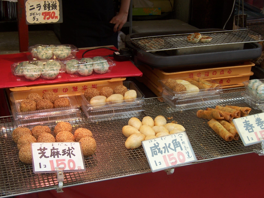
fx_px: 458
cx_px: 132
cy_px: 99
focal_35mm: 60
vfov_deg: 24.4
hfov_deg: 32.2
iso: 80
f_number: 4.8
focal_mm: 10
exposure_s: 1/90
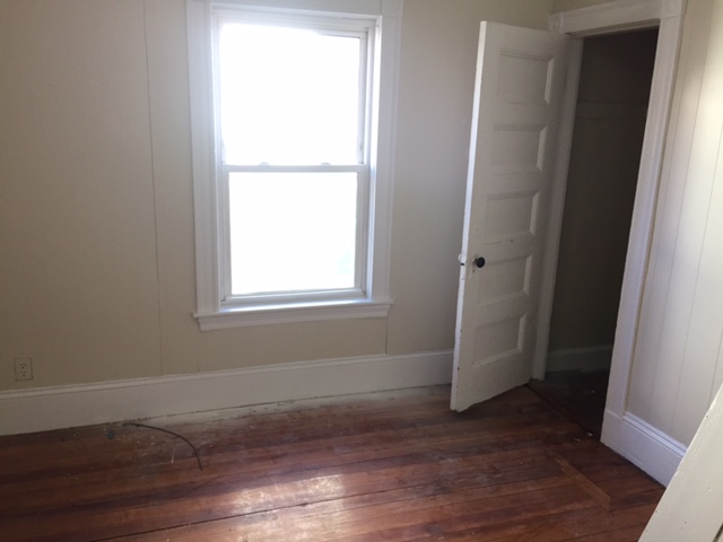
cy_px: 271
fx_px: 606
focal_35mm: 29
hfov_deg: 61.7
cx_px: 362
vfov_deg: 48.2
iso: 50
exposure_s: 1/30
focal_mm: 4.15
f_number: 2.2
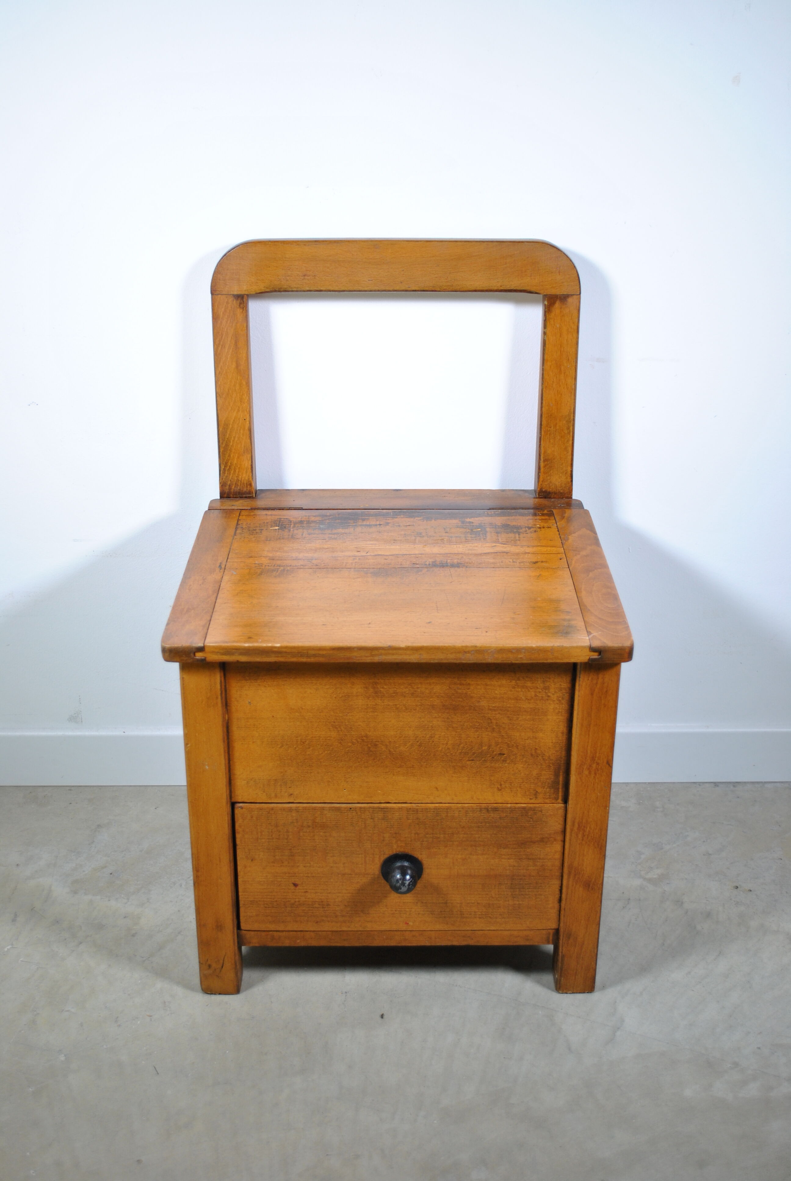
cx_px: 396
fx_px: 1380
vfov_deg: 46.3
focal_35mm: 42
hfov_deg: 32.0
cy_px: 590
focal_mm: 28
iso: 200
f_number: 4.5
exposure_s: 1/50
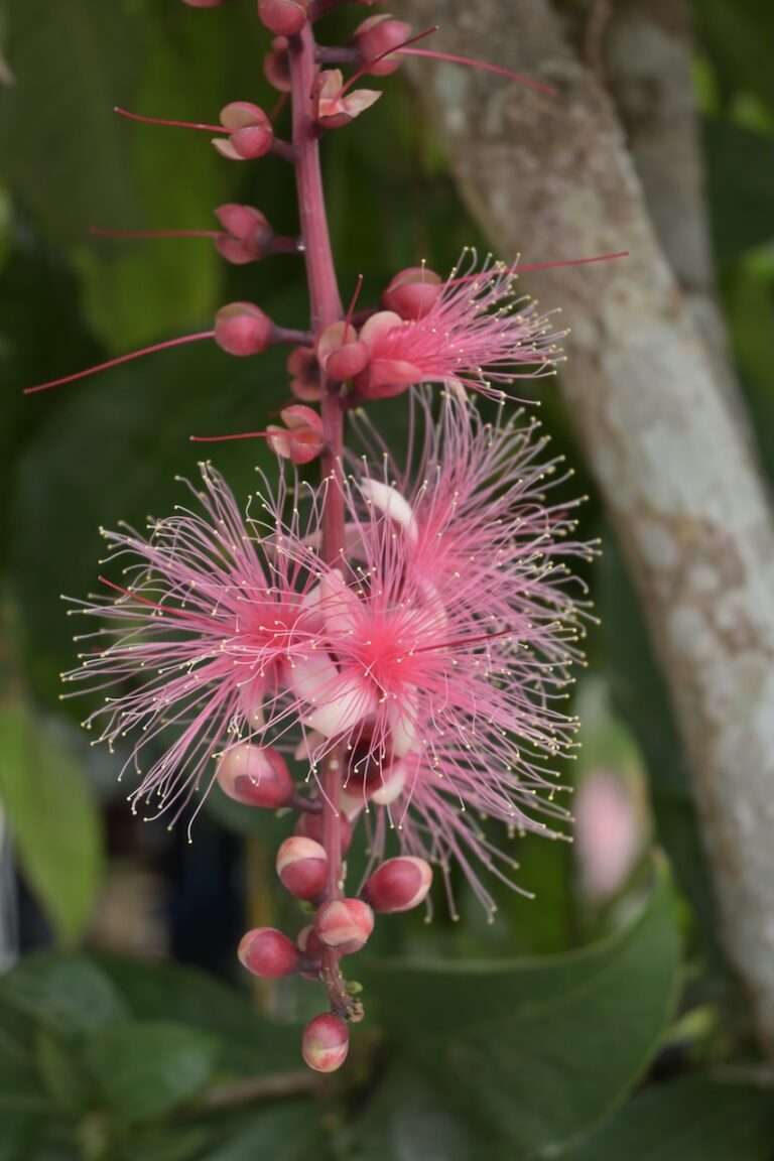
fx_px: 1983
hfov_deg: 22.1
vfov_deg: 32.6
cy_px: 580
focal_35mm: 62
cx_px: 387
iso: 200
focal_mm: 41
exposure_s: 1/160
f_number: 6.3
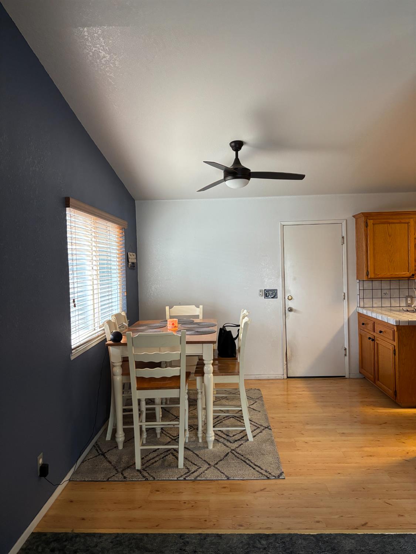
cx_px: 208
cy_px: 277
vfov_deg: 67.3
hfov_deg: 53.1
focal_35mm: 26
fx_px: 416
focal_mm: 5.96
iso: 250
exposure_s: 1/60
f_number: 1.6
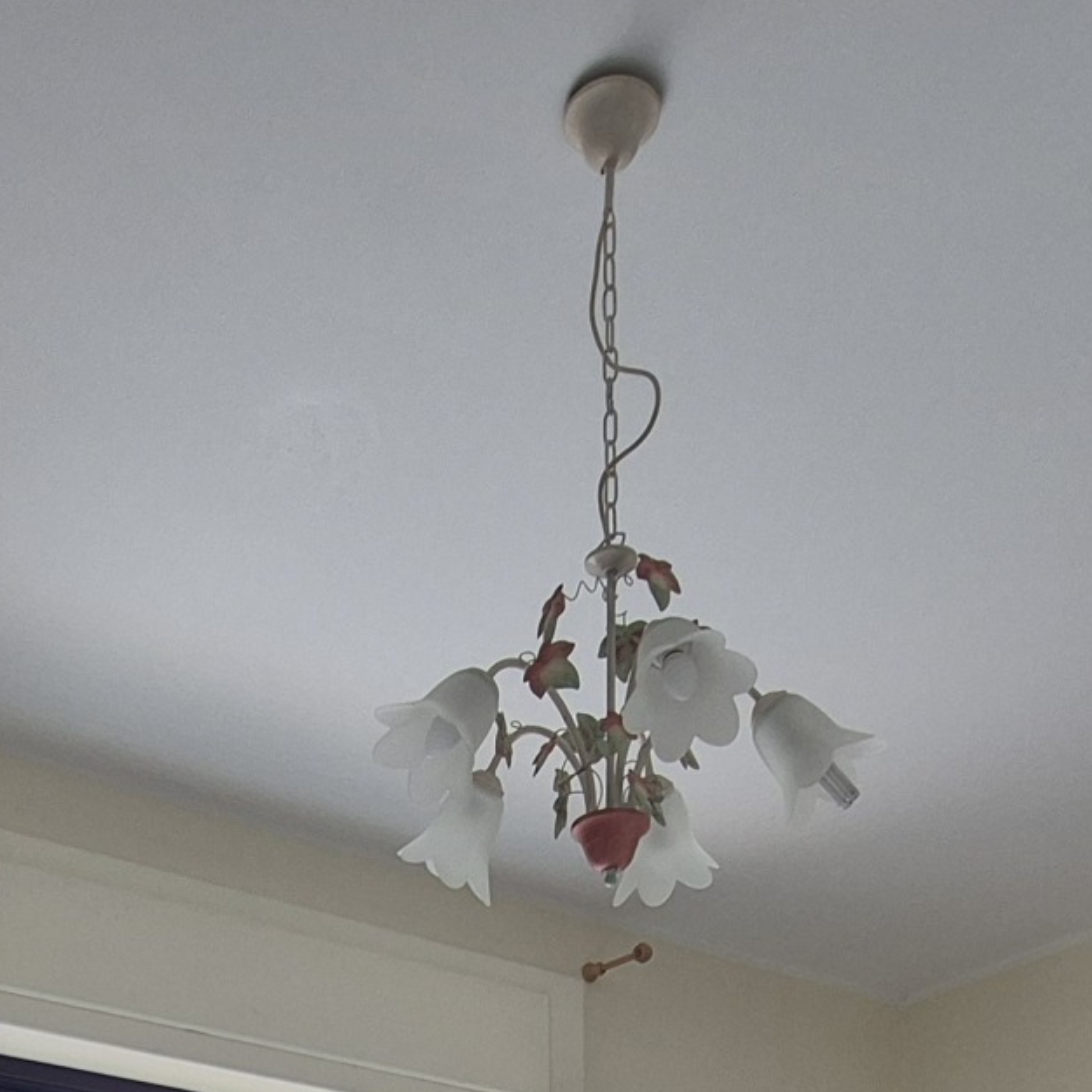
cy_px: 1668
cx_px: 229
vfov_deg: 25.9
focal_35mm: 47
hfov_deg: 35.0
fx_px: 1677
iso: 64
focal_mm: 2.2
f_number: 2.2
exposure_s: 1/50
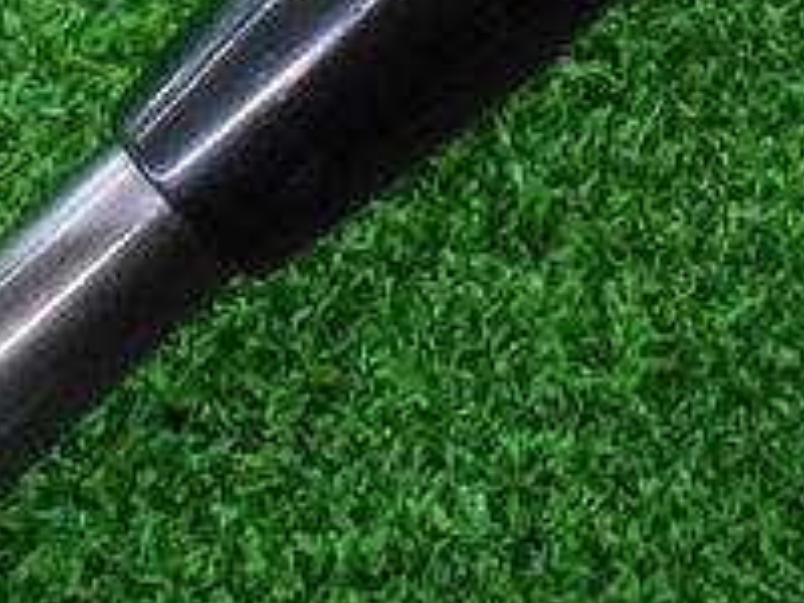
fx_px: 1928
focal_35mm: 83
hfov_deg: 23.2
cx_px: 635
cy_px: -193
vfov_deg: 16.7
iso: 800
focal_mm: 4.6
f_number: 3.2
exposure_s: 1/100
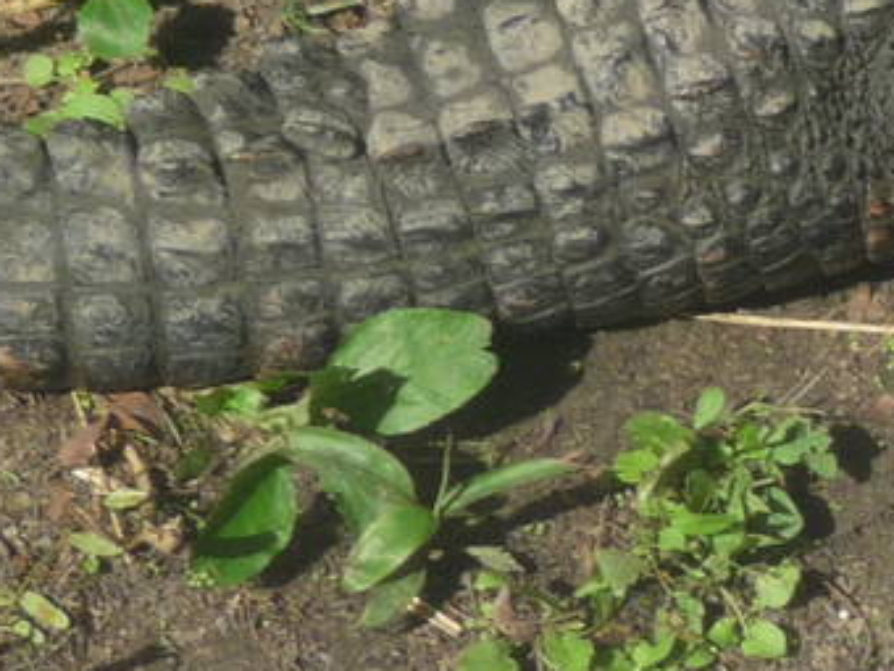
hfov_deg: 4.4
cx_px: 1501
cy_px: -118
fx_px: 11673
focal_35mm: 452
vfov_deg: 3.3
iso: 100
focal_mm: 16.3
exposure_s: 1/320
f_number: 4.7
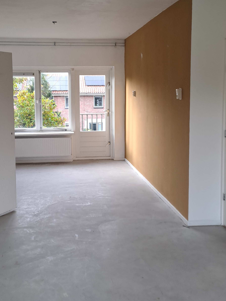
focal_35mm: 42
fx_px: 366
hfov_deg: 34.3
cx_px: 95
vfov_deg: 44.5
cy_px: 117
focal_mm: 4.65
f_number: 1.8
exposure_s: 1/50
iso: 50
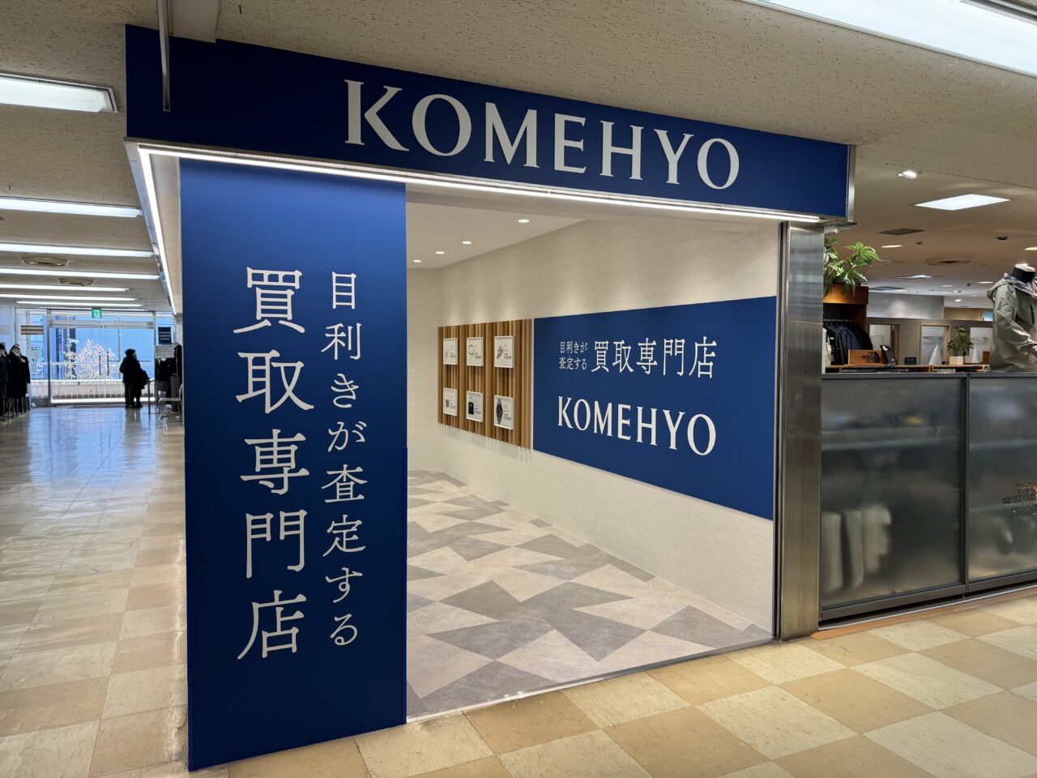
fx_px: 719
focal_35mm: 24
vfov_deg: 56.8
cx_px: 518
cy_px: 389
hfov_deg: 71.6
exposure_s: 1/121
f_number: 1.78
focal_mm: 6.76
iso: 64
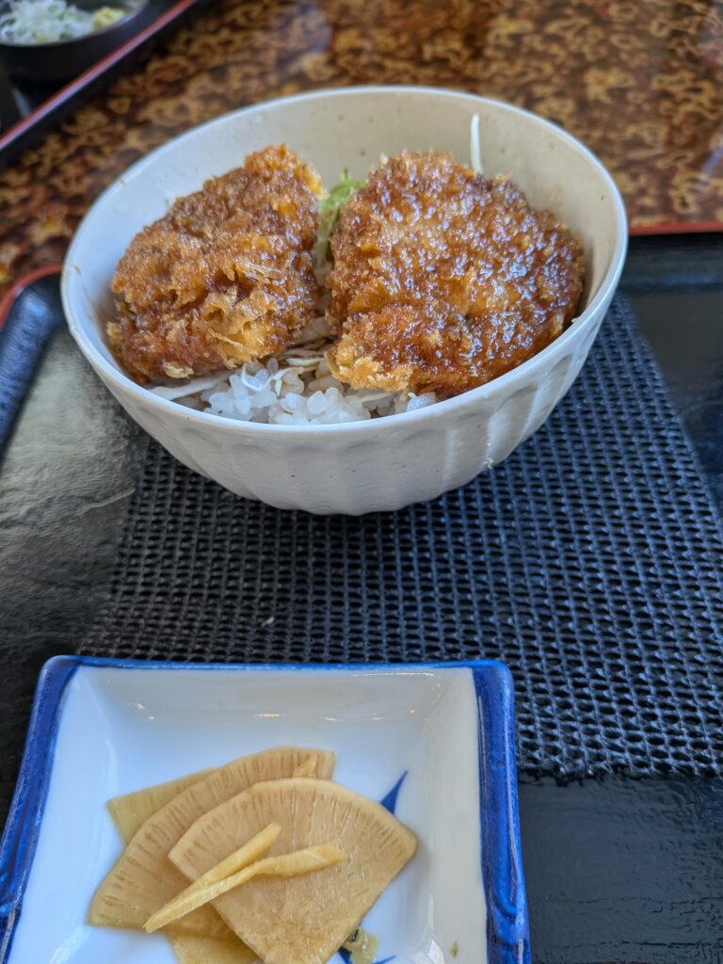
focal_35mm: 24
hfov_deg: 56.8
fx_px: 668
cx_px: 362
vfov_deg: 71.6
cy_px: 482
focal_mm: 4.53
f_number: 1.7
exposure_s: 1/100
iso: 167
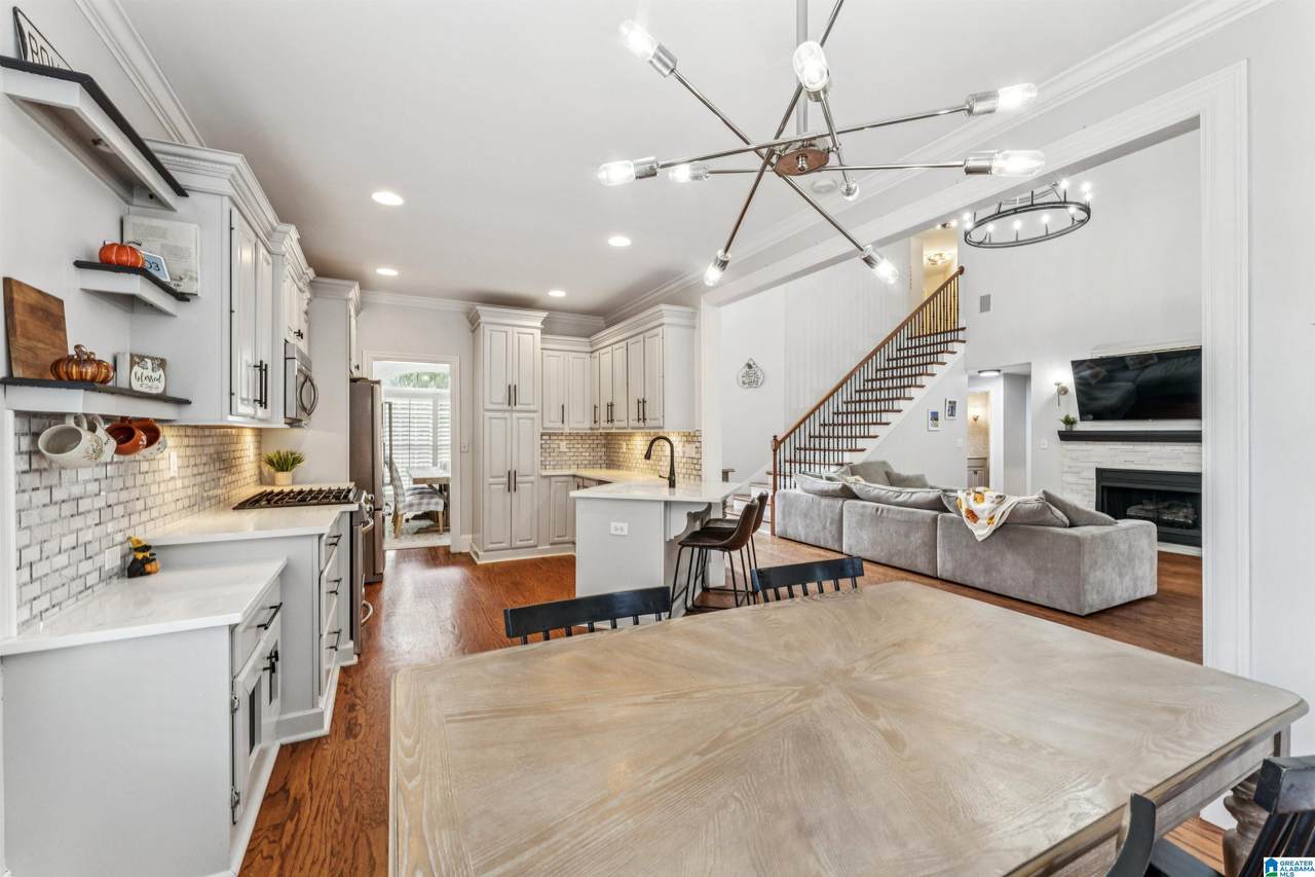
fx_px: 511
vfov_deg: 81.2
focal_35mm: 14
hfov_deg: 104.3
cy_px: 438
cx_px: 658
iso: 400
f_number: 11
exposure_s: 1/6
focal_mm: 14
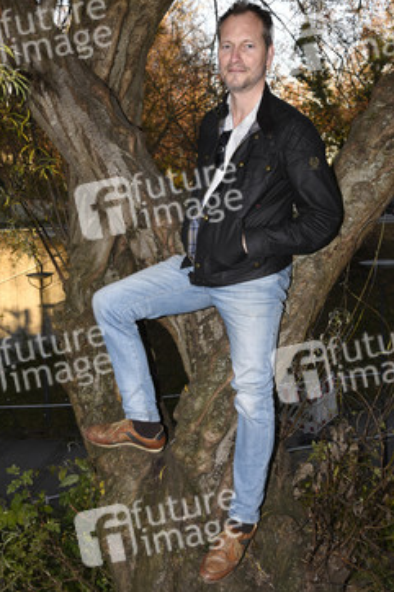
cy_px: 283
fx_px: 690
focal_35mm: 42
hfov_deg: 31.9
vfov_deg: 46.4
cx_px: 206
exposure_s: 1/125
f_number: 8
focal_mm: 38
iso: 250
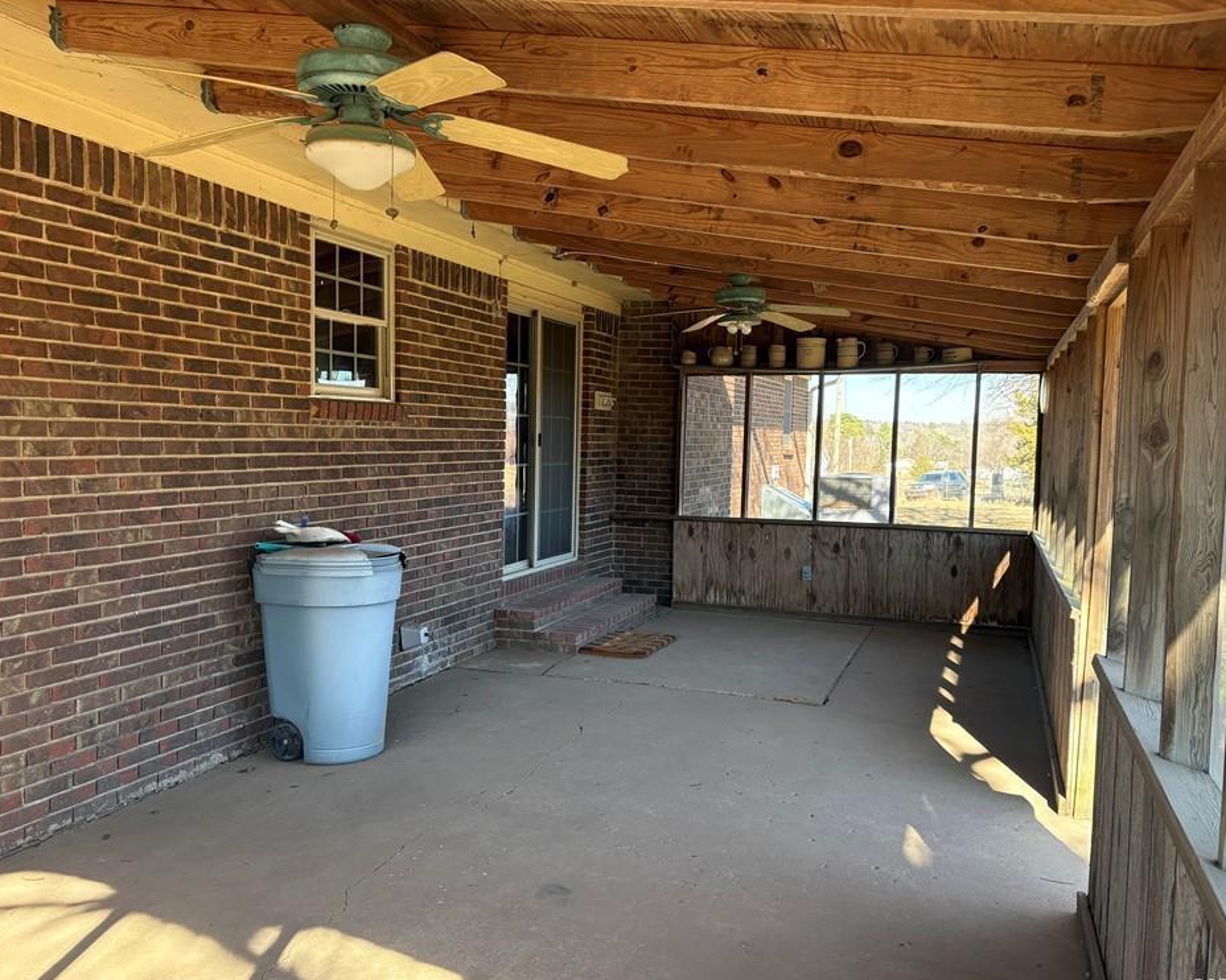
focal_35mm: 28
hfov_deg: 62.2
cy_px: 497
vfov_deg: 51.5
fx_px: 1016
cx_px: 647
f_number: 1.6
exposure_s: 1/238
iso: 125
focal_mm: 5.96
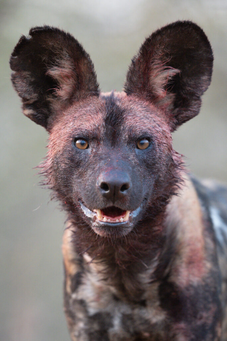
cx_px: 114
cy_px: 170
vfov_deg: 5.2
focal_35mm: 400
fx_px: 3782
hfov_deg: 3.4
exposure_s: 1/250
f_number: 2.8
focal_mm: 400
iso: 2800
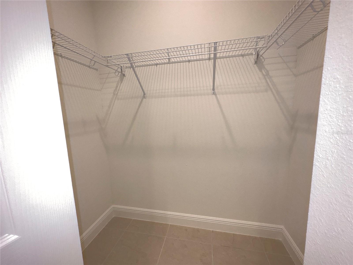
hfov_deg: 102.1
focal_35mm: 14
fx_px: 143
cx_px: 176
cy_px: 132
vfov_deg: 85.7
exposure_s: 1/120
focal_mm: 2.22
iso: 320
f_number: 2.2
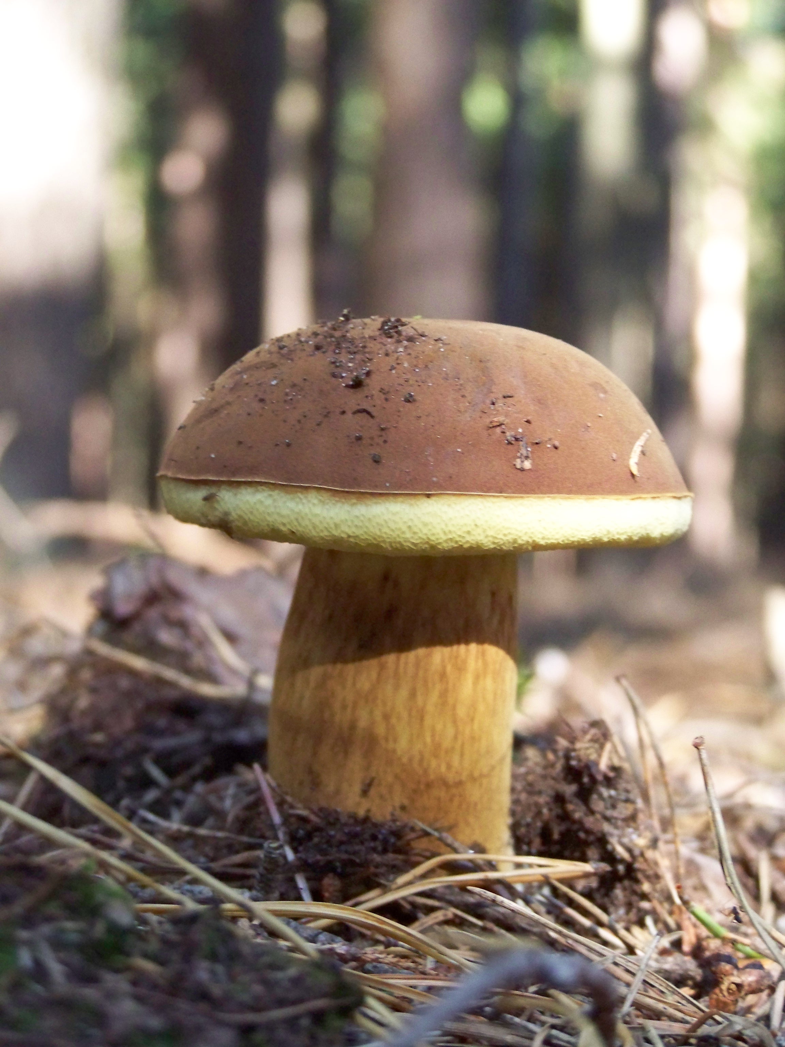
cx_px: 392
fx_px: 3205
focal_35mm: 106
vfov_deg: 18.5
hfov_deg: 14.0
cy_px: 524
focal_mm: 17.5
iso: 320
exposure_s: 1/100
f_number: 3.2
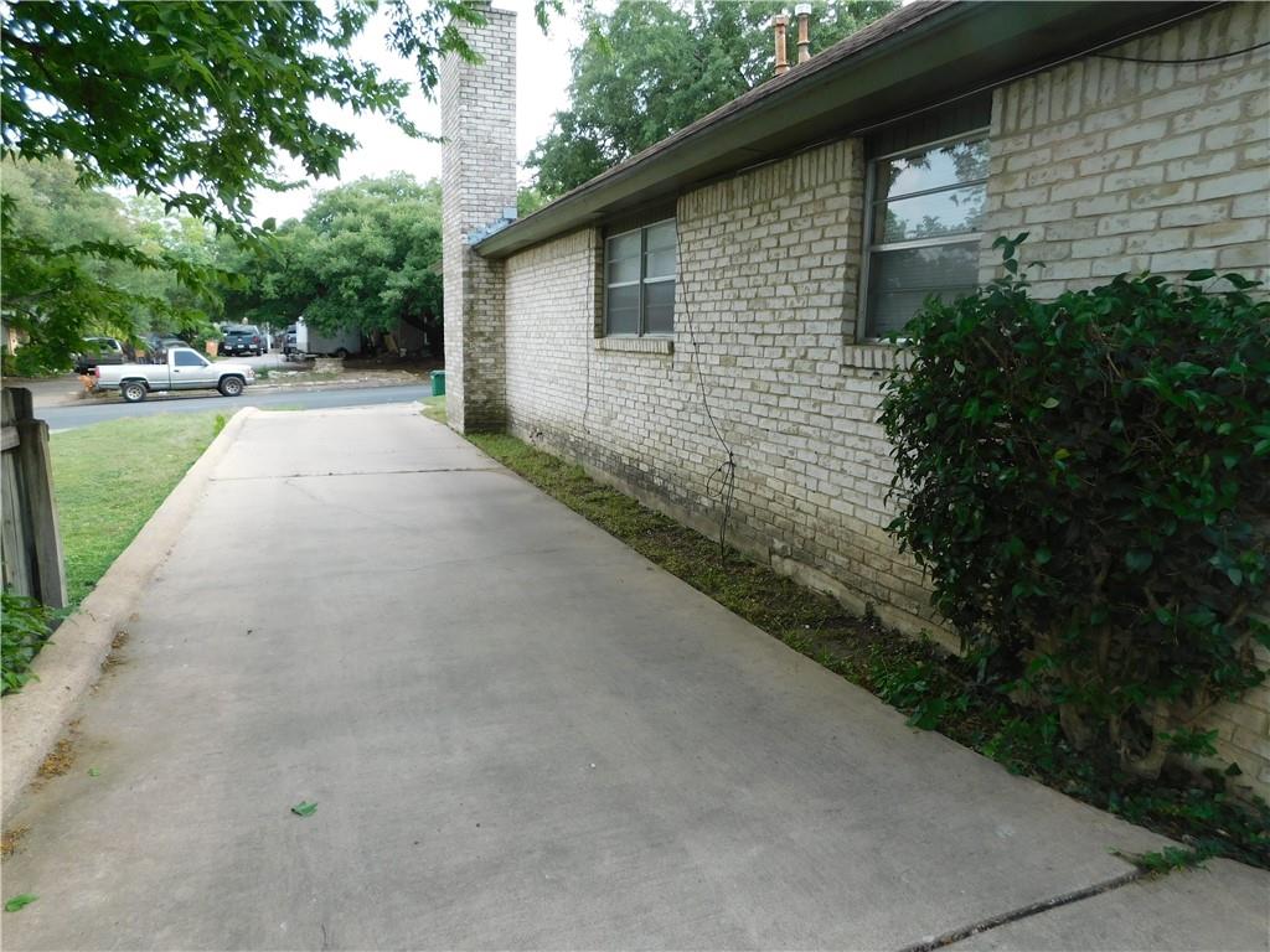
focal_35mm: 23
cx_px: 635
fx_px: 844
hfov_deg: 73.9
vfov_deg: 58.9
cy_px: 476
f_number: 3
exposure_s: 1/320
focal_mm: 4
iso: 125
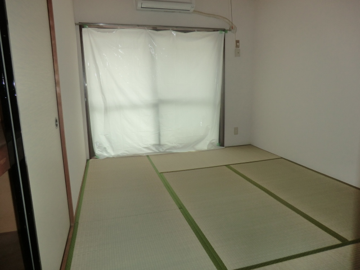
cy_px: 135
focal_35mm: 24
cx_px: 180
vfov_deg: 56.8
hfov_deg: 71.6
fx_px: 250
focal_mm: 4.3
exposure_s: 1/160
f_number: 3.2
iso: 80
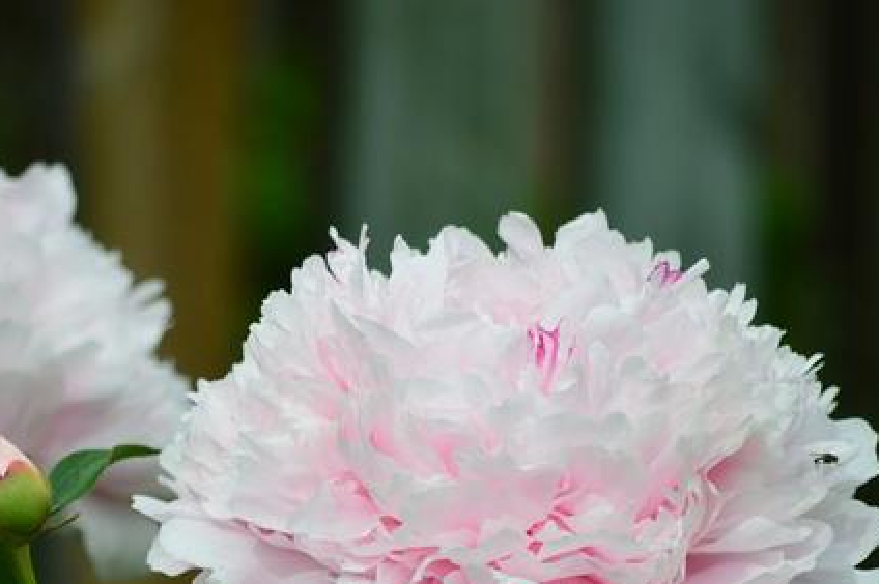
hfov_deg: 3.6
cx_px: 228
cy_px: 534
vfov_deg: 2.4
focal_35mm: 566
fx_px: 13809
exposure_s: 1/250
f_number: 5.6
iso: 100
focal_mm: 200
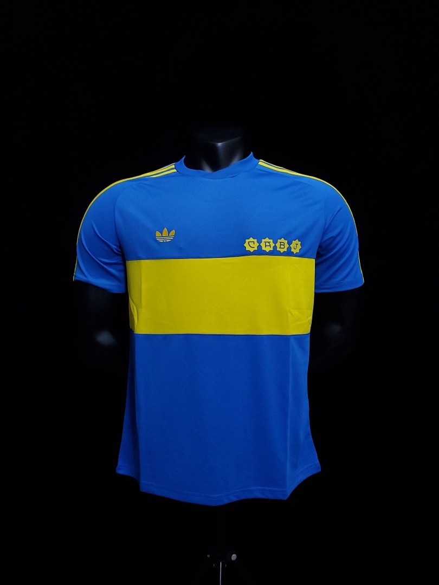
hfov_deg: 53.1
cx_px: 220
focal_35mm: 26
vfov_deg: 67.3
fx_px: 440
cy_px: 292
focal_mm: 4.3
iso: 200
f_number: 1.5
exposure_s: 1/30
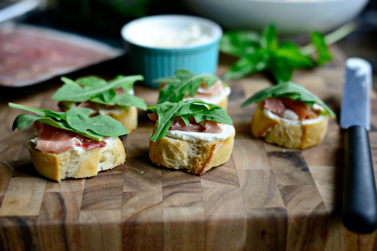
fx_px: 524
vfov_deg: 27.0
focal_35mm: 50
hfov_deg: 39.6
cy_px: 126
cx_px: 188
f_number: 2.8
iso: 1800
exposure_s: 1/800
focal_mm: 50
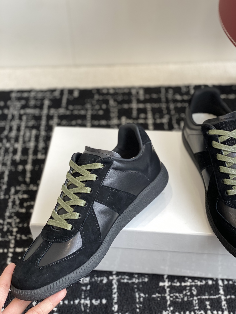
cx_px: 118
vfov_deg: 36.8
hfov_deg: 28.0
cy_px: 157
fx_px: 473
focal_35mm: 52
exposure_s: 1/122
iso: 50
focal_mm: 6
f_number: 2
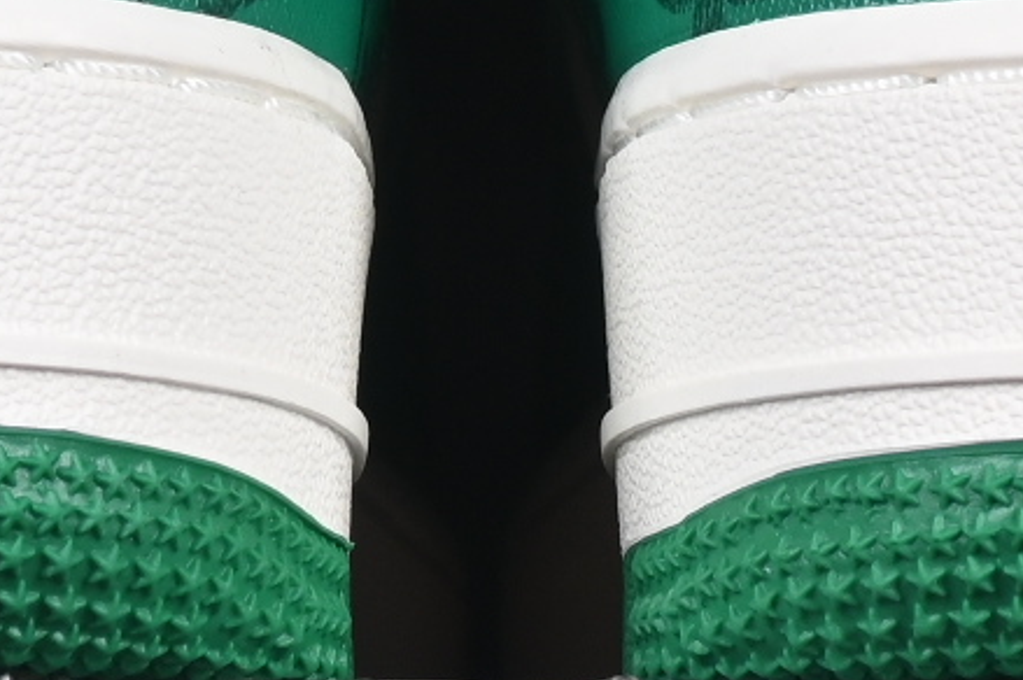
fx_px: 13516
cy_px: -652
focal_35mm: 476
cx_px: 489
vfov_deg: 2.9
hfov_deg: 4.3
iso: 160
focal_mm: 50
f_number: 8
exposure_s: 1/80
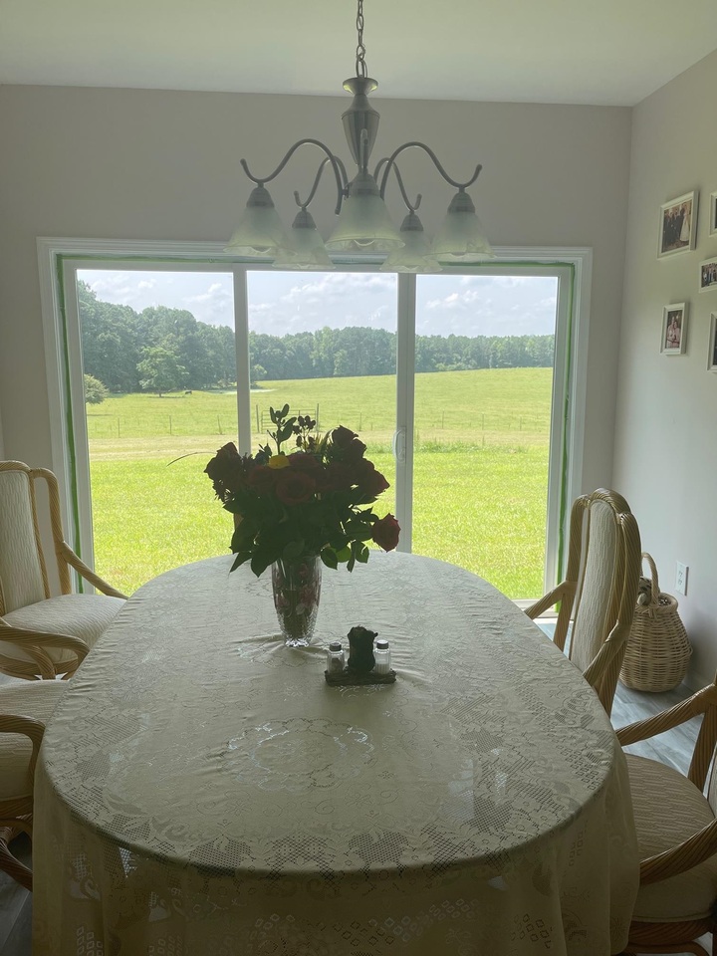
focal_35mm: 26
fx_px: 718
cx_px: 358
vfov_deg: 67.3
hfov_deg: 53.1
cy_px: 478
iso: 32
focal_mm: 5.1
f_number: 1.6
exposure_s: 1/755
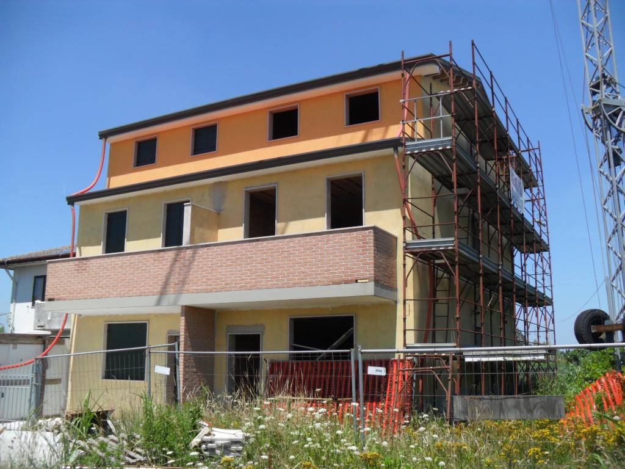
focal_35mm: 35
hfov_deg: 52.6
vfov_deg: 40.7
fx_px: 632
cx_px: 312
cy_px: 234
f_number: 7.6
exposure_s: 1/250
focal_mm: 6.3
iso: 80
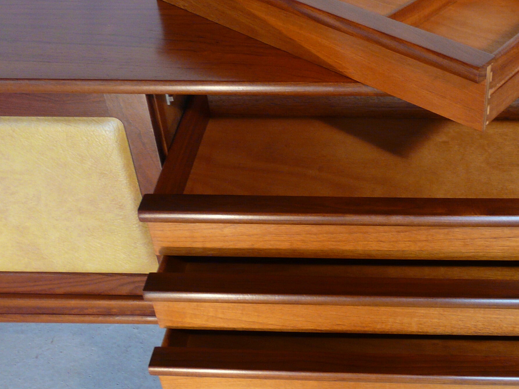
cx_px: 409
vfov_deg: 28.5
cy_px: 164
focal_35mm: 51
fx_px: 765
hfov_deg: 36.3
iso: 160
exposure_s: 1/30
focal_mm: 4.6
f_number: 2.8
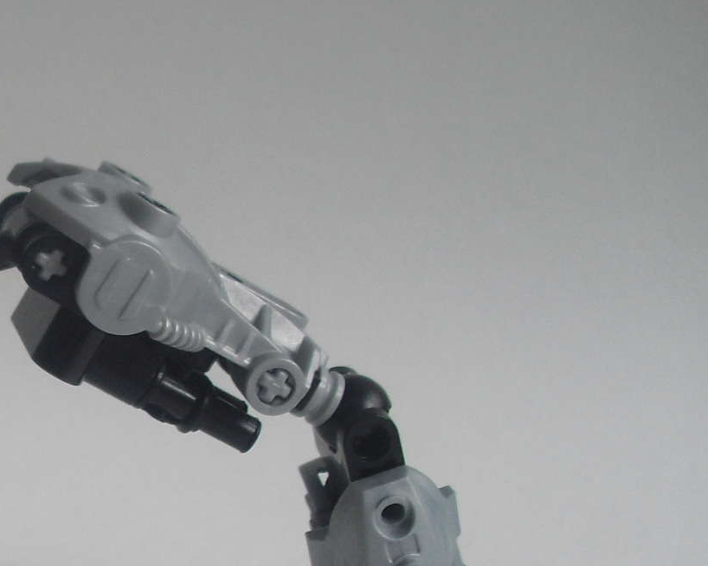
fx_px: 2074
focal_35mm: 99
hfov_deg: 17.8
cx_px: -272
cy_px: 483
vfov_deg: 15.4
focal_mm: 6.3
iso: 100
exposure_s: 1/80
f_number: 3.1
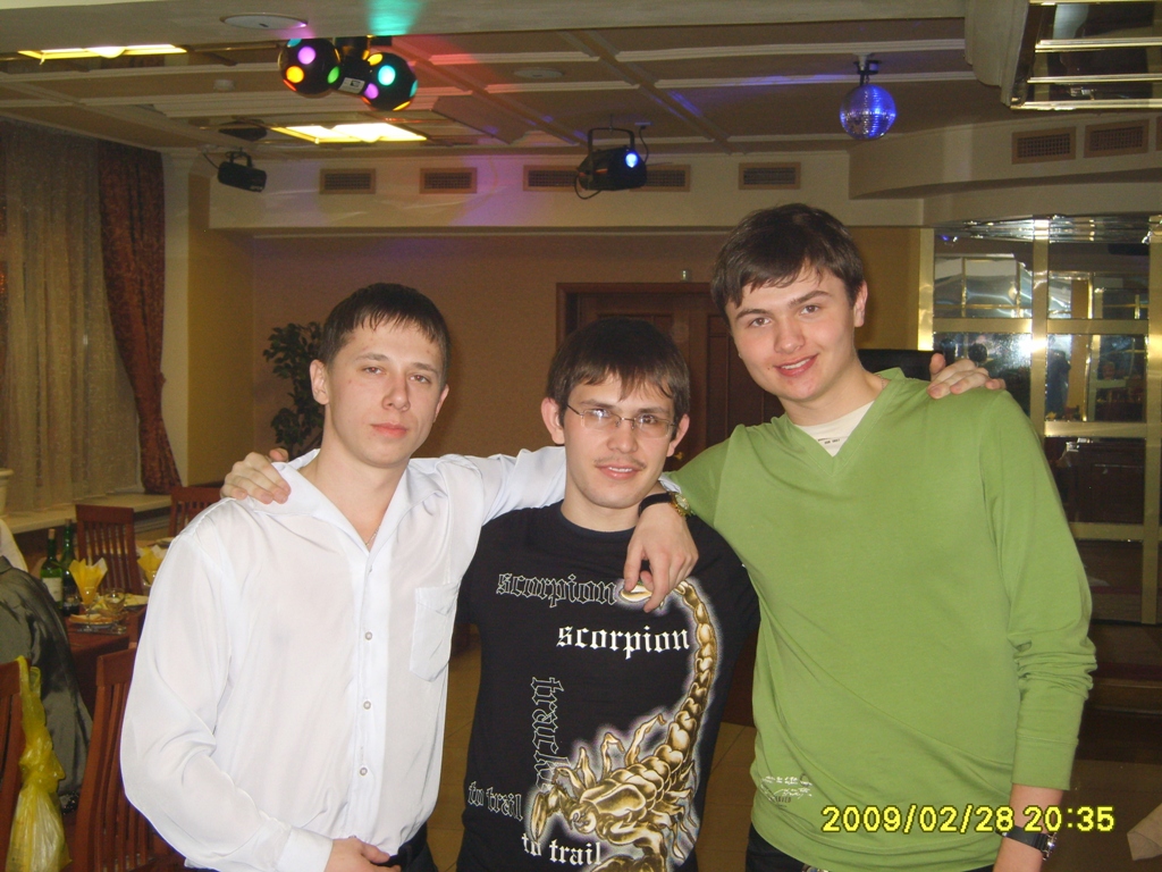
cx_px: 581
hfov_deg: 36.2
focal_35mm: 53
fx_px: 1779
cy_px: 436
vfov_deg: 27.5
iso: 150
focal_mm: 11
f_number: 3.5
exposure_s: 1/45
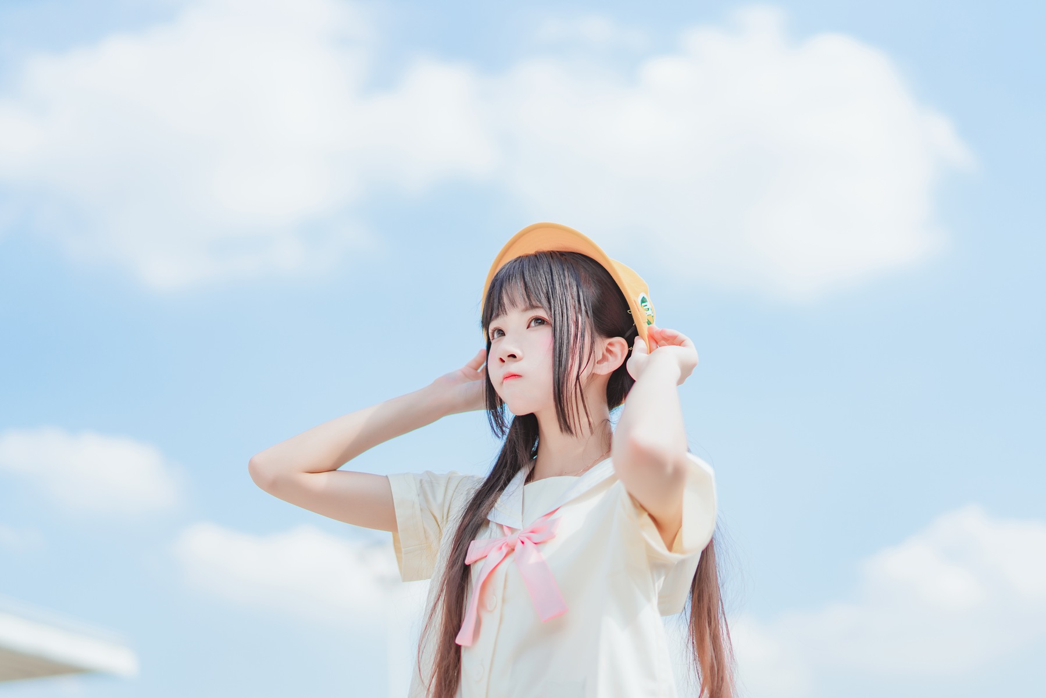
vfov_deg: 27.0
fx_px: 1453
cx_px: 523
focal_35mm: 50
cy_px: 349
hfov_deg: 39.6
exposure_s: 1/3200
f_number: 1.4
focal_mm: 50
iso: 100
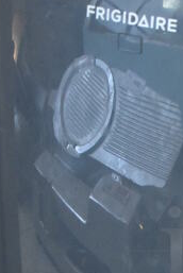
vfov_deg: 14.1
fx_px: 1093
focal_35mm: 144
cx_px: 240
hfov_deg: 9.4
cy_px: 255
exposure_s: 1/125
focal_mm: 27
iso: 5000
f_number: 4
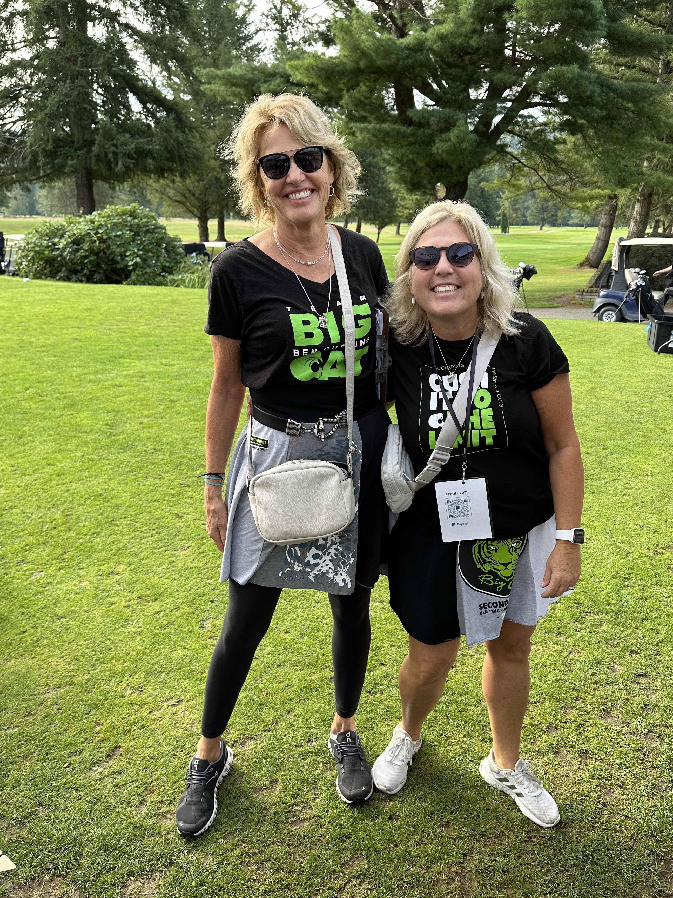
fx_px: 726
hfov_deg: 49.7
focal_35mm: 28
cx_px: 369
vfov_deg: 63.4
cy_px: 448
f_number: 1.78
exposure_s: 1/477
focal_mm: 6.86
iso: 80
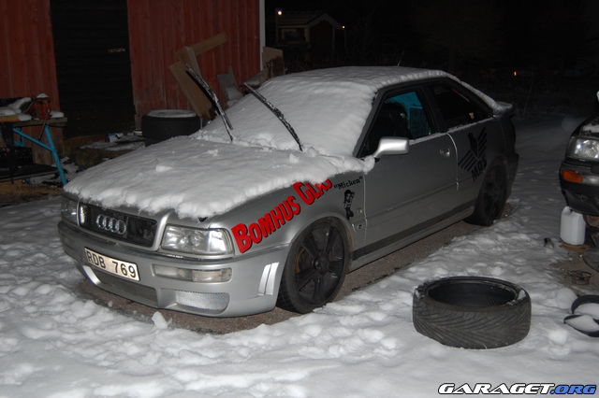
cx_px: 300
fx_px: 649
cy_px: 199
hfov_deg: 49.6
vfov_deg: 34.2
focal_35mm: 39
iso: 400
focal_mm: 26
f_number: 4.2
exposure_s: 1/60
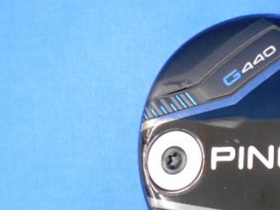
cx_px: 246
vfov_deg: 28.2
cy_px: 155
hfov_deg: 35.5
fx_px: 413
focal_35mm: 51
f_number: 3.2
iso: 400
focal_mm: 4.6
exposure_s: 1/25
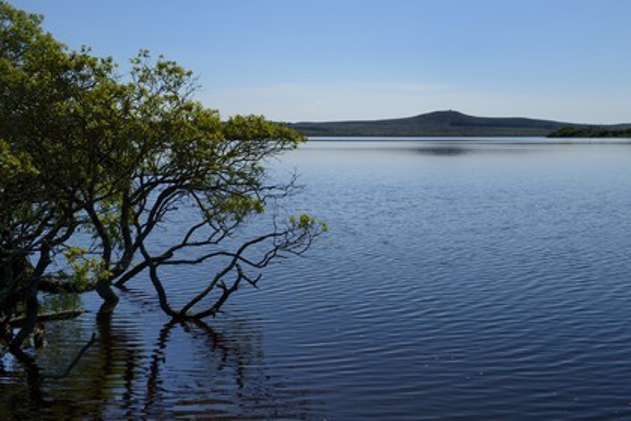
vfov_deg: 33.4
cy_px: 210
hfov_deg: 48.5
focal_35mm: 40
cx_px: 316
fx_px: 701
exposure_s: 1/250
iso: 200
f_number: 18
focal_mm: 40
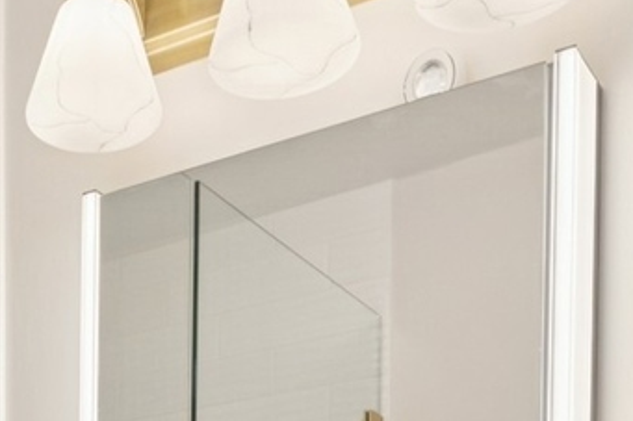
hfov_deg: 25.5
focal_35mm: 76
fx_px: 1336
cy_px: 807
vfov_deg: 15.0
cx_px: 14
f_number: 8
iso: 400
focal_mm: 16
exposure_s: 1/80
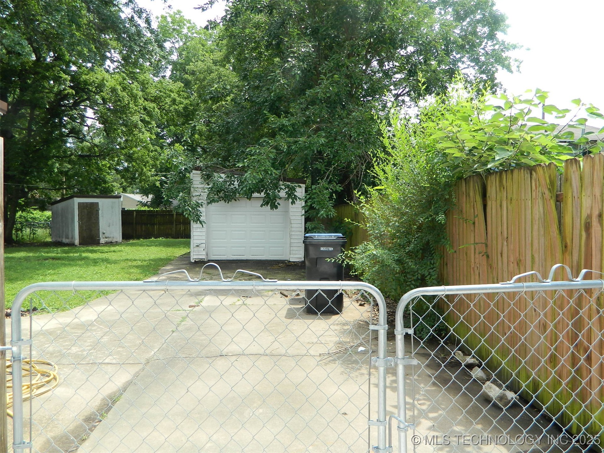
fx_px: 436
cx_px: 302
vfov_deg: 54.9
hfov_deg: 69.4
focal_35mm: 25
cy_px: 226
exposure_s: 1/250
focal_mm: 4.5
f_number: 3.1
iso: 80
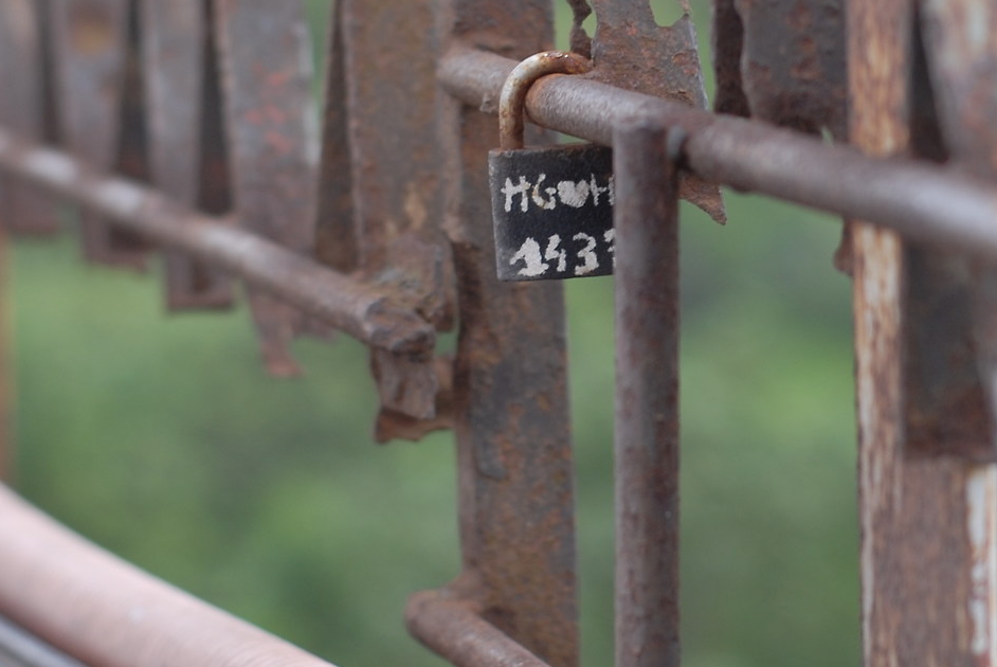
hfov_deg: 9.8
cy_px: 194
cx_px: 600
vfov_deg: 6.5
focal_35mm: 210
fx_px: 5829
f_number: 2.8
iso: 100
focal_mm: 55
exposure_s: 1/160
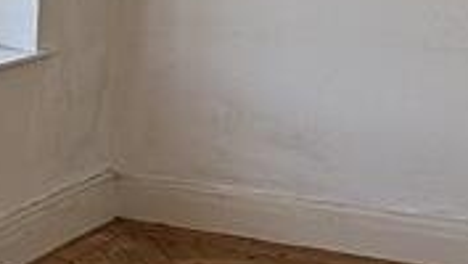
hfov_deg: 22.6
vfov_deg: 13.8
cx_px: -63
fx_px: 1093
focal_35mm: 88
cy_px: 90
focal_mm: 2.22
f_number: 2.2
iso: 50
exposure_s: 1/202
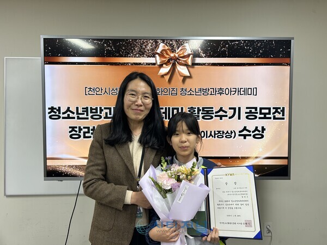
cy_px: 122
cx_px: 164
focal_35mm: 26
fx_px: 246
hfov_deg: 67.3
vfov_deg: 53.1
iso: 80
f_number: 1.5
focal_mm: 5.7
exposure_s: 1/120
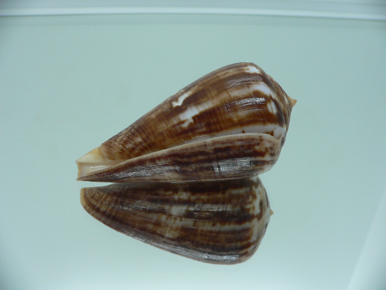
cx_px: 193
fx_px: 390
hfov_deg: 52.6
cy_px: 145
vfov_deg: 40.7
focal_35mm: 35
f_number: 2.8
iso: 100
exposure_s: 1/60
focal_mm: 4.6
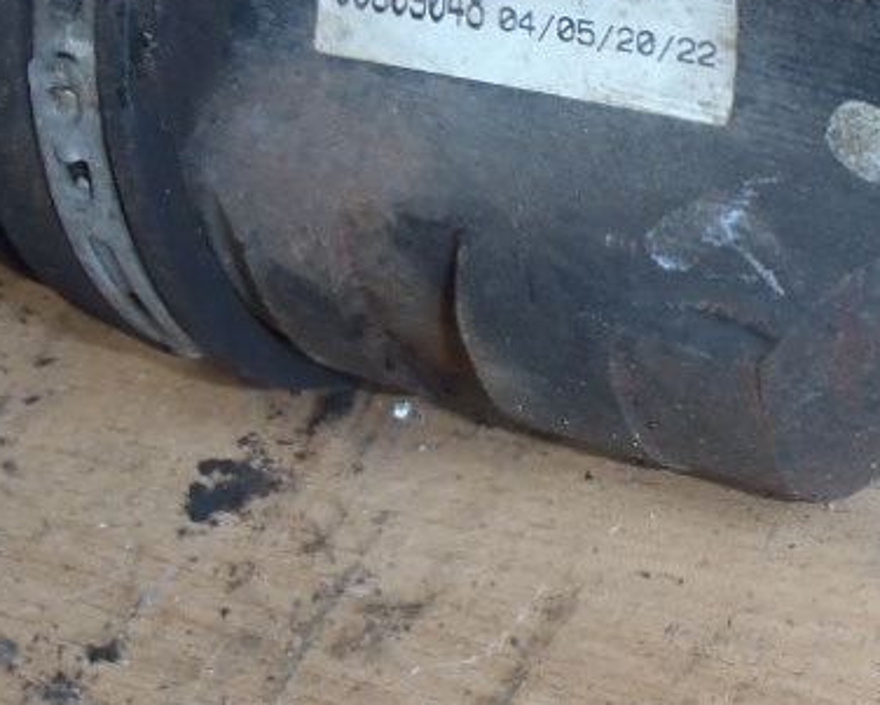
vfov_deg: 16.5
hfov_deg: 19.9
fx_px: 2423
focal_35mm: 93
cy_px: 227
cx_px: 887
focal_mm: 5
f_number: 3.9
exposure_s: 1/30
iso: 100
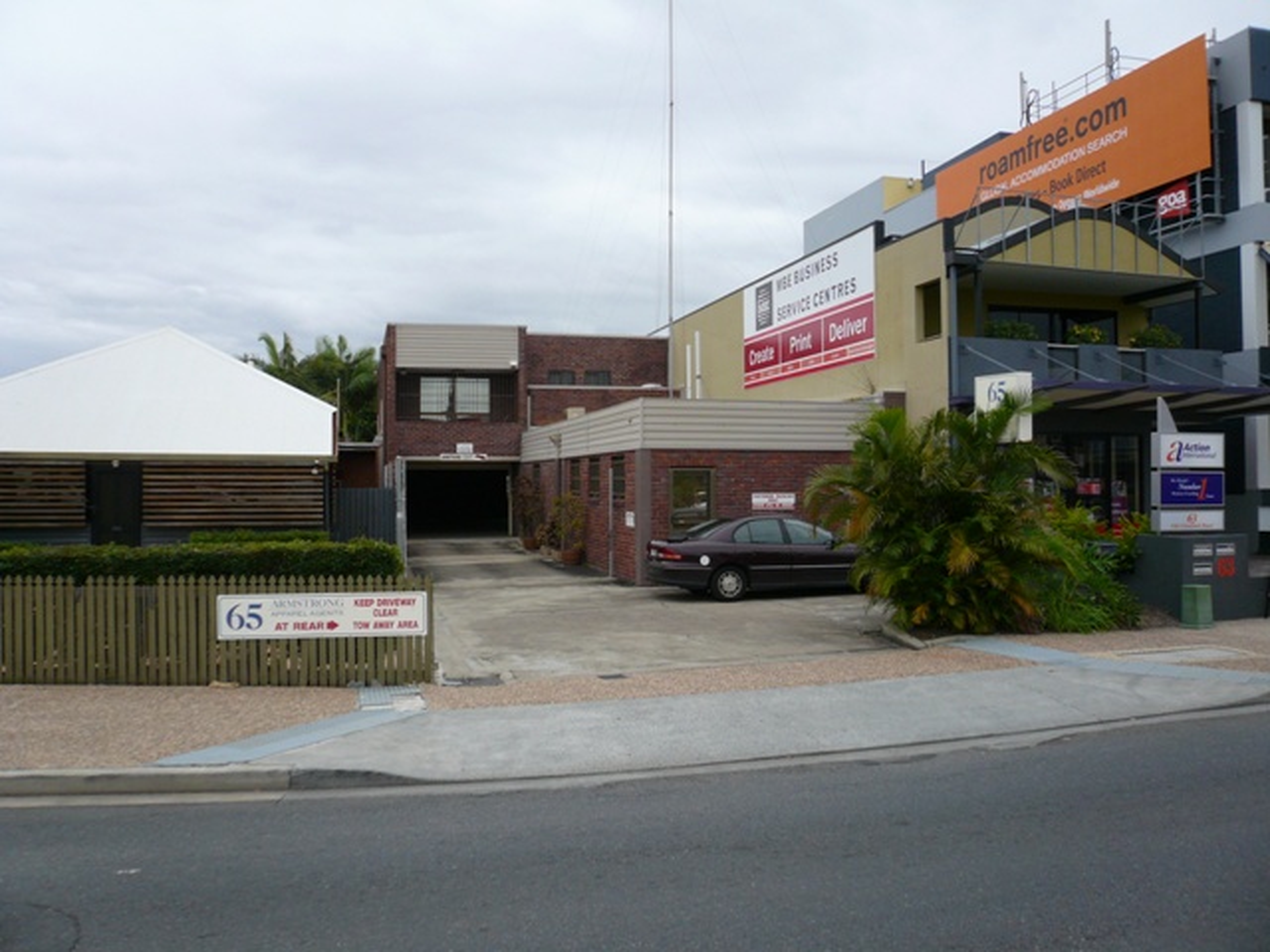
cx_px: 635
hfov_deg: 63.4
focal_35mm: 28
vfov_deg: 49.7
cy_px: 476
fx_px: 1027
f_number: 2.8
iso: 100
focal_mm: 4.6
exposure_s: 1/640
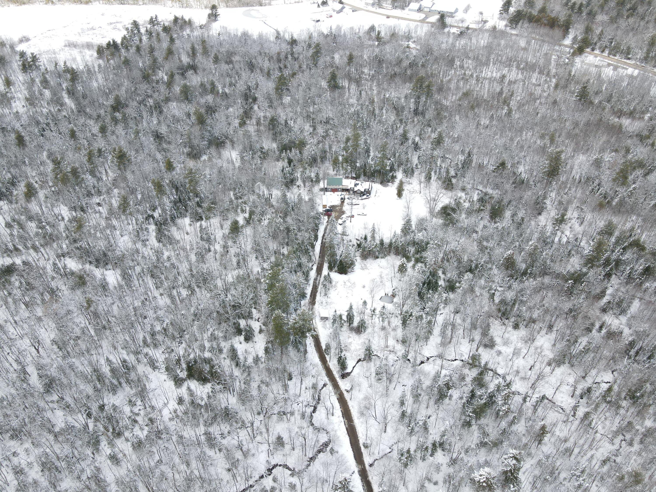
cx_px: 328
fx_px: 455
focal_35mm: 24
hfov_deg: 71.6
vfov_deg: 56.8
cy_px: 246
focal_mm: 4.5
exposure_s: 1/250
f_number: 2.8
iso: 100
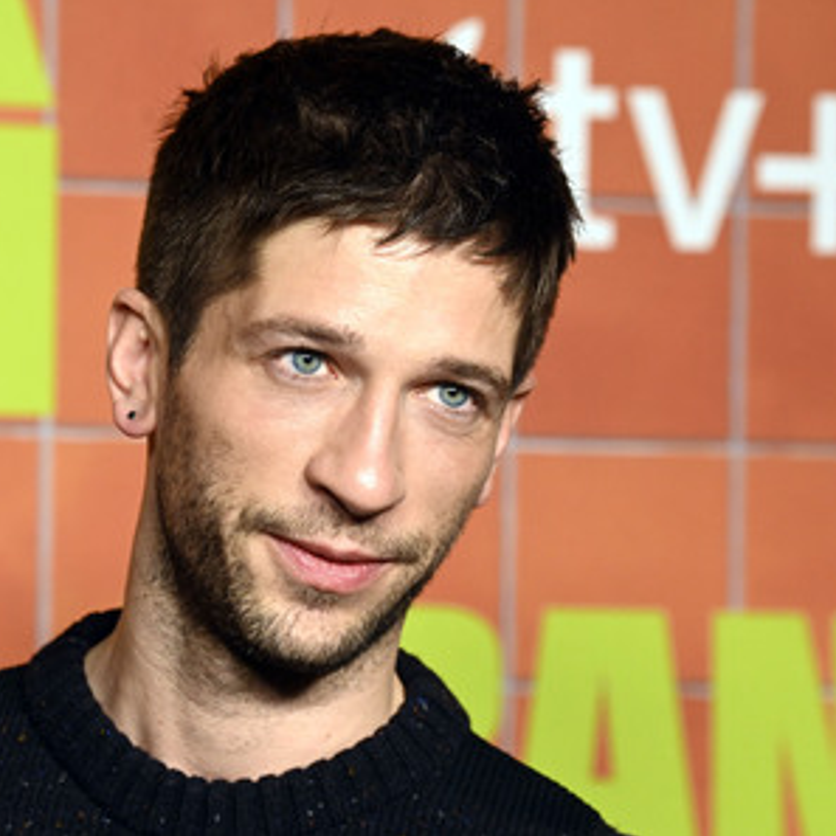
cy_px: 417
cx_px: 229
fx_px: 5465
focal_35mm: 200
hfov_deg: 8.7
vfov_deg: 8.7
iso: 4000
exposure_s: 1/400
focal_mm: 155
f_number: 6.3
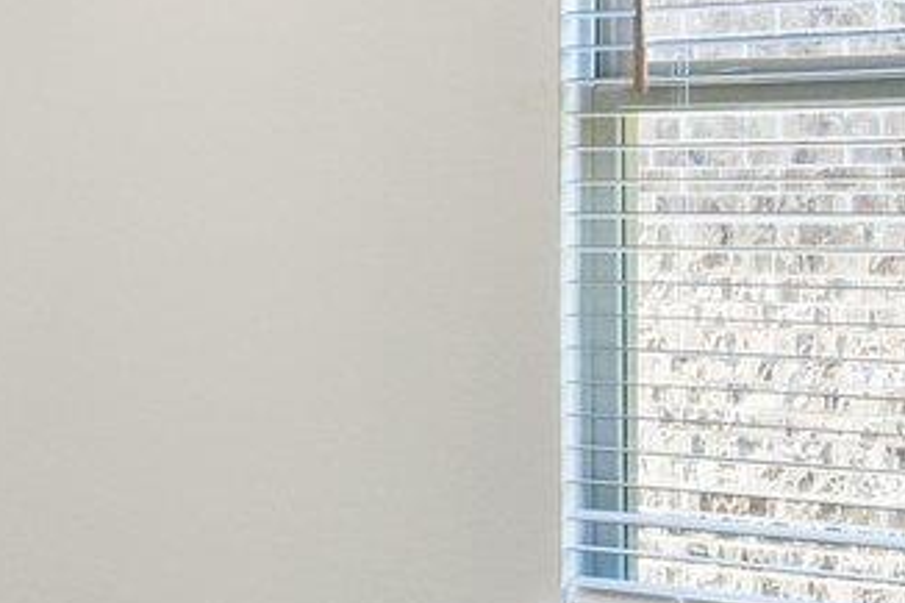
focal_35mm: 88
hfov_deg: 20.5
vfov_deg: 15.5
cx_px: -372
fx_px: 2211
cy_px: 185
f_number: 8
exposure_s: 1/50
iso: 800
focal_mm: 14
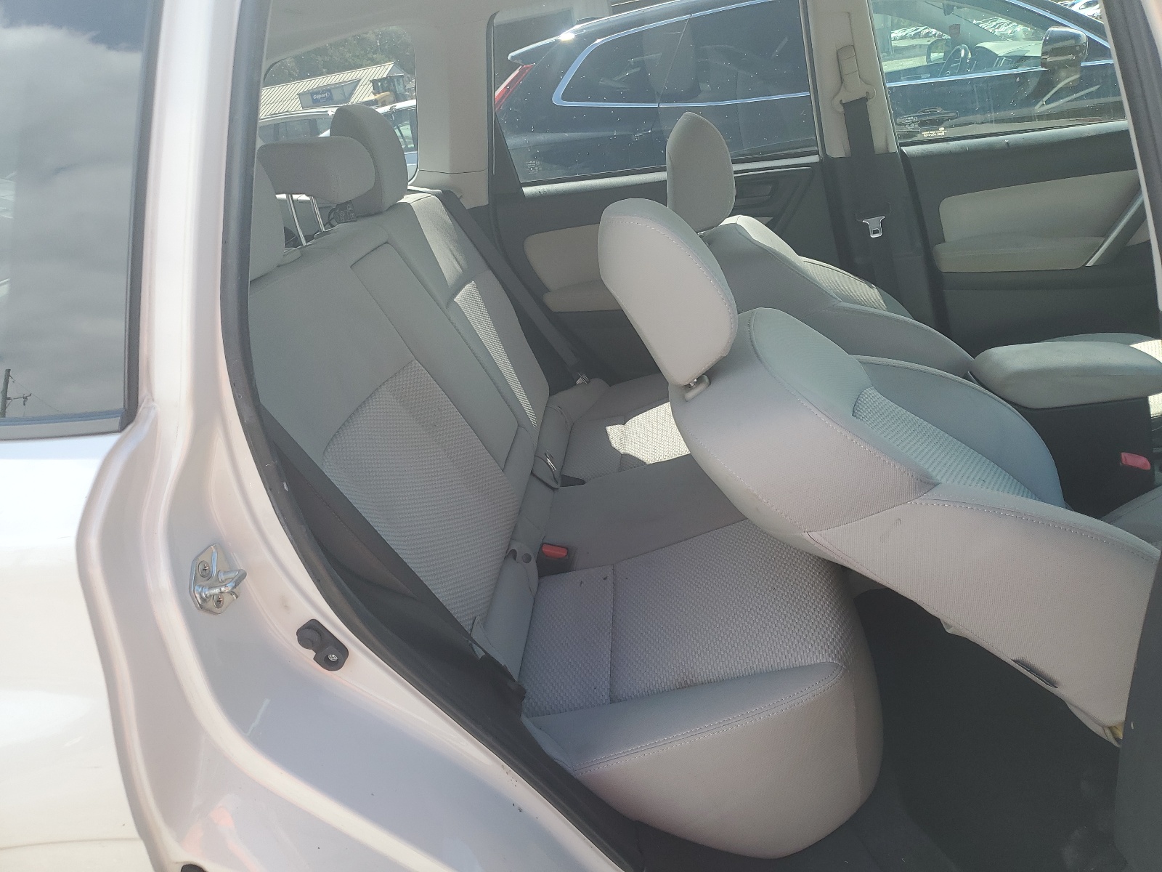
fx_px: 873
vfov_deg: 53.1
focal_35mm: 26
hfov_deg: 67.3
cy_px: 436
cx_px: 581
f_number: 1.5
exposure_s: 1/625
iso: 50
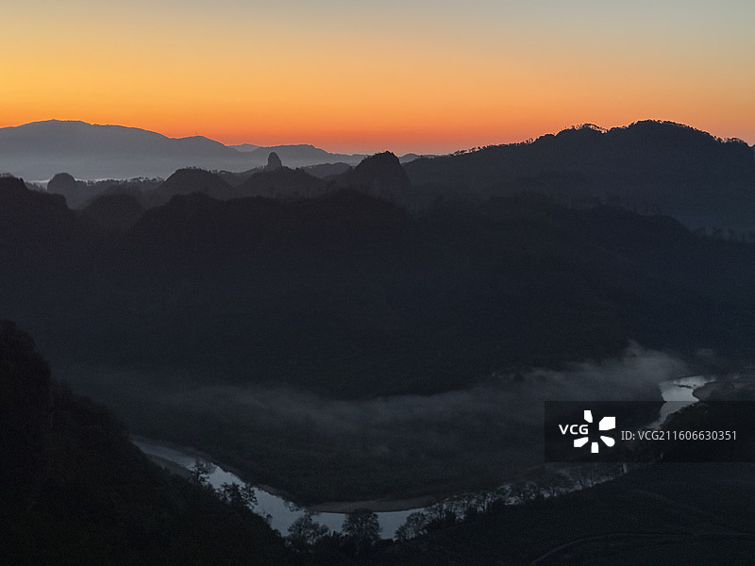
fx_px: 1047
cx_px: 378
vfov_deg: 30.3
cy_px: 283
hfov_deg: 39.7
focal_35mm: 48
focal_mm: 6.76
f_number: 1.78
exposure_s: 1/21
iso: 800
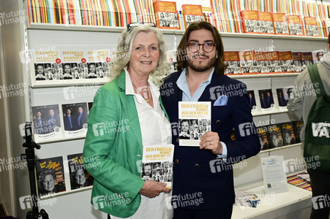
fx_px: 316
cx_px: 165
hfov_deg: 55.1
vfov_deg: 38.3
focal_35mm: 34
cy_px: 110
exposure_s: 1/200
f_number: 5.6
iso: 1600
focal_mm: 34.5
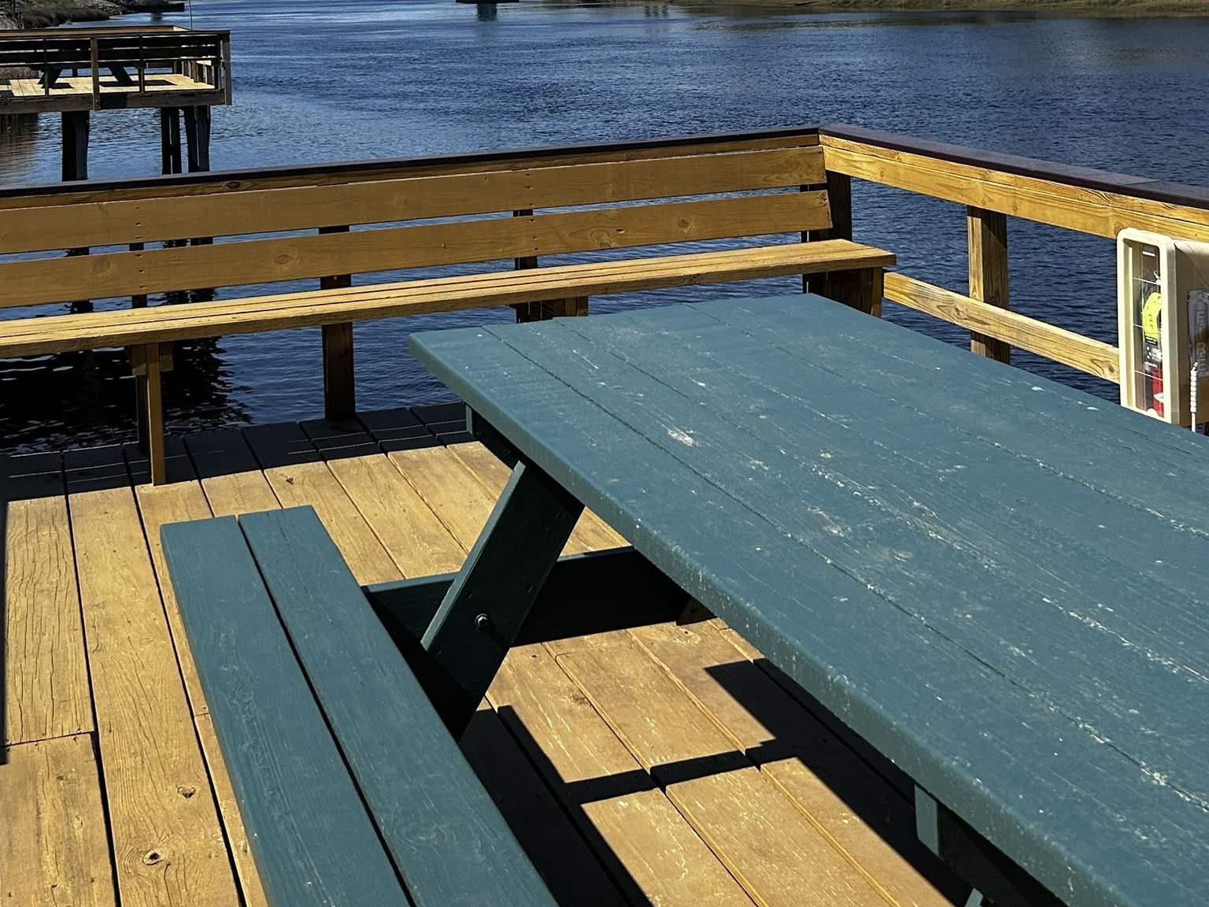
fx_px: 1816
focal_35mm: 52
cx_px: 592
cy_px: 109
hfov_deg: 36.8
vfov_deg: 27.2
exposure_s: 1/4444
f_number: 1.5
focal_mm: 5.7
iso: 50
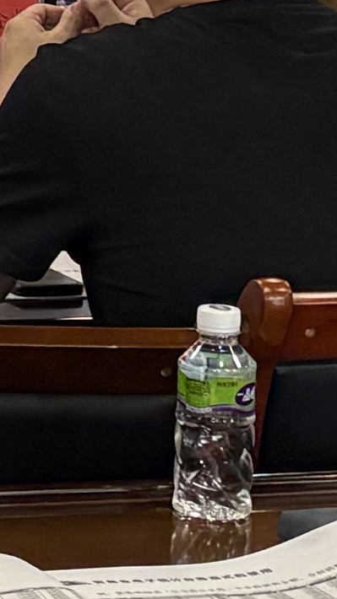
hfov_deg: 4.7
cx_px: -1142
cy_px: -54
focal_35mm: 228
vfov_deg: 9.4
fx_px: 3625
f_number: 1.6
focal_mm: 5.96
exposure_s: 1/100
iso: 125
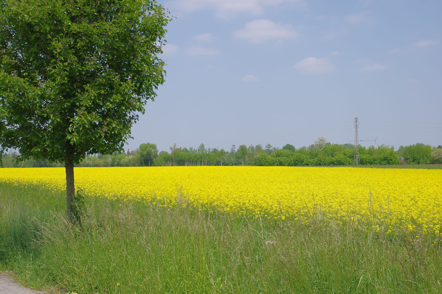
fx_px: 577
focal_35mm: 47
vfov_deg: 28.6
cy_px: 150
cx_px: 219
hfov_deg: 41.9
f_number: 8
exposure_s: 1/320
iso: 100
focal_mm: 31
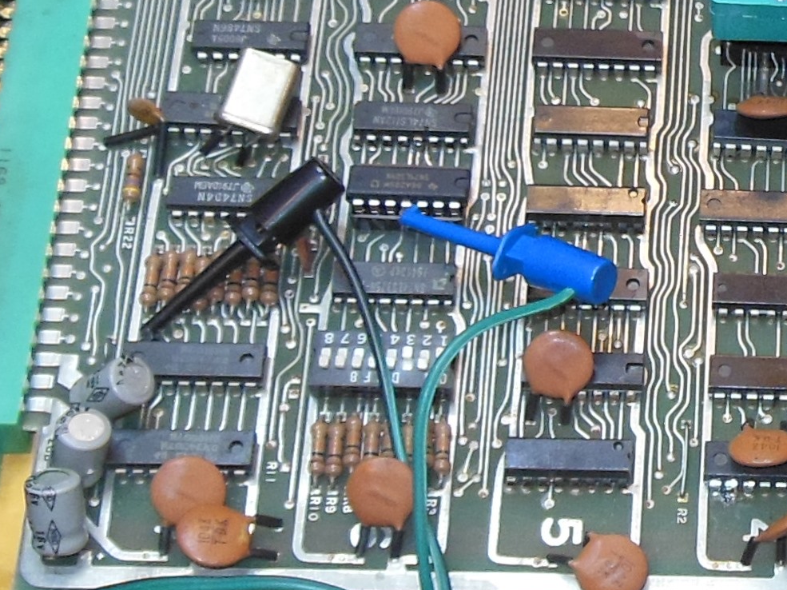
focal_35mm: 26
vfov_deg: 53.0
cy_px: 305
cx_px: 390
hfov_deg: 67.3
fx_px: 591
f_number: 3.2
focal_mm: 4.5
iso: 125
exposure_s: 1/30
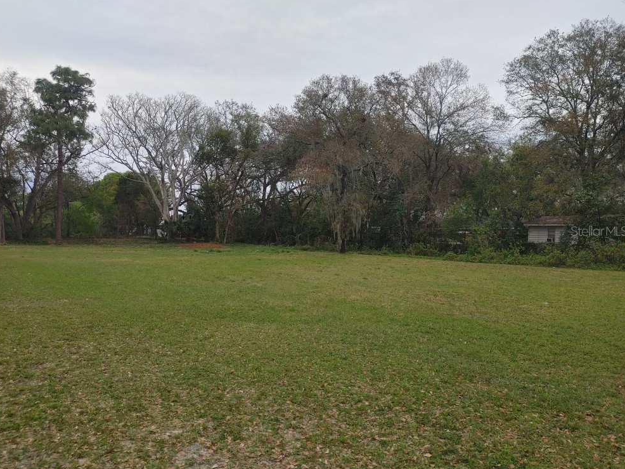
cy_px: 231
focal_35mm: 27
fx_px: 488
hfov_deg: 65.3
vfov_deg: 51.4
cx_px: 306
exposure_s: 1/306
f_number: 1.8
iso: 50
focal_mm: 5.58
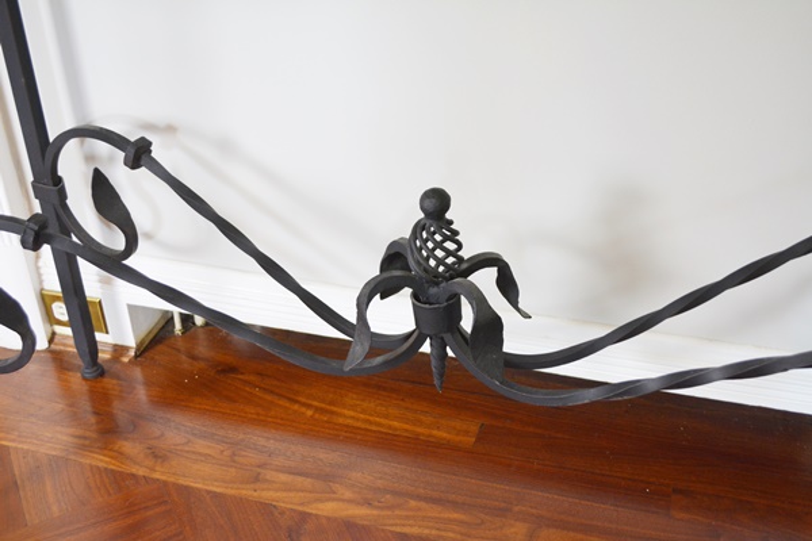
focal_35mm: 42
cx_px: 406
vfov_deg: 31.9
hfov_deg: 46.4
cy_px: 270
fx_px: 947
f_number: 4.5
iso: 1000
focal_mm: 28
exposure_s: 1/30
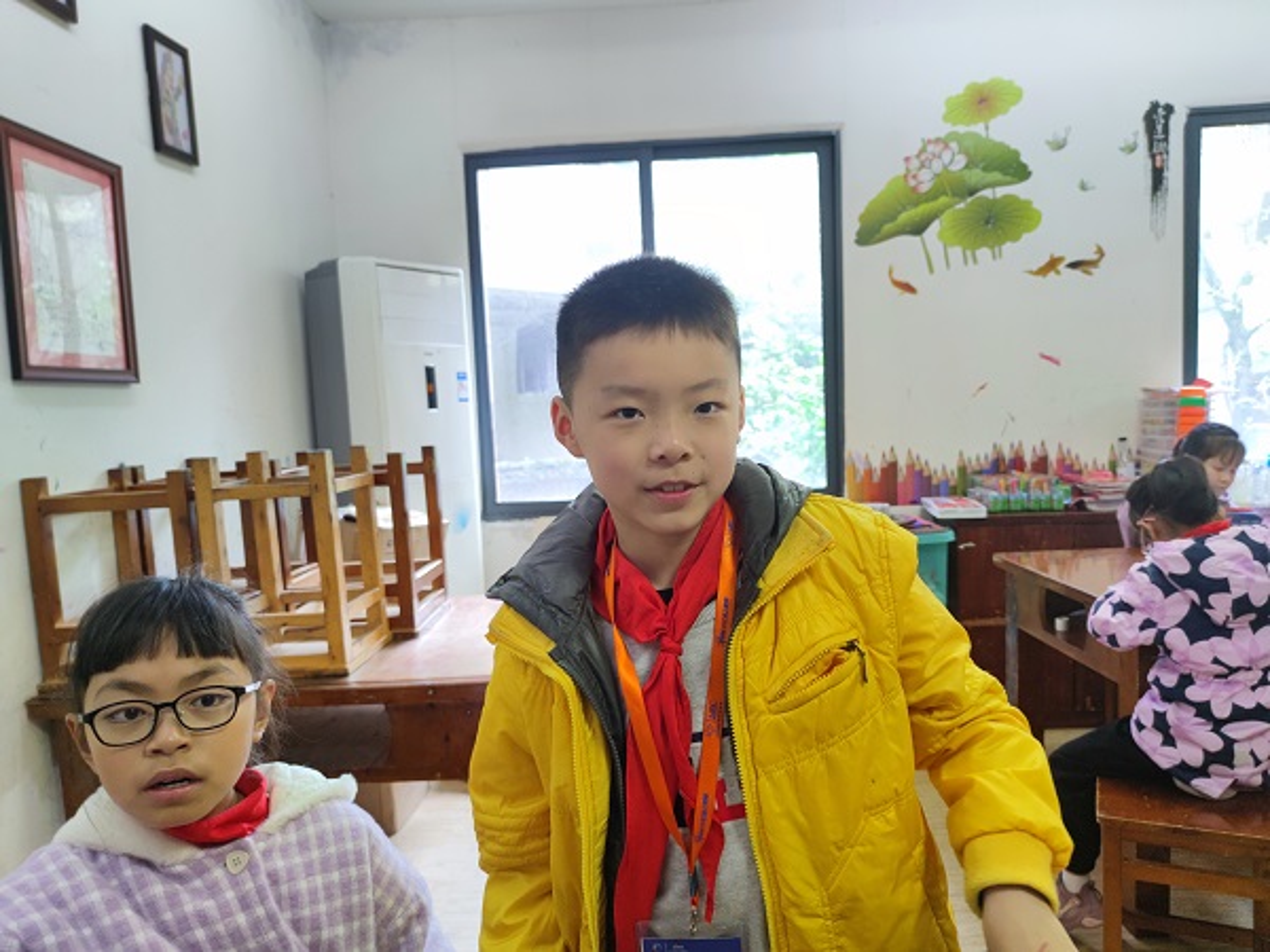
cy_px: 476
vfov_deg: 56.8
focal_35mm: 24
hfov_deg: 71.6
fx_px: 881
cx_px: 635
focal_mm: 6.72
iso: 217
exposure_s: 1/50
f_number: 1.69
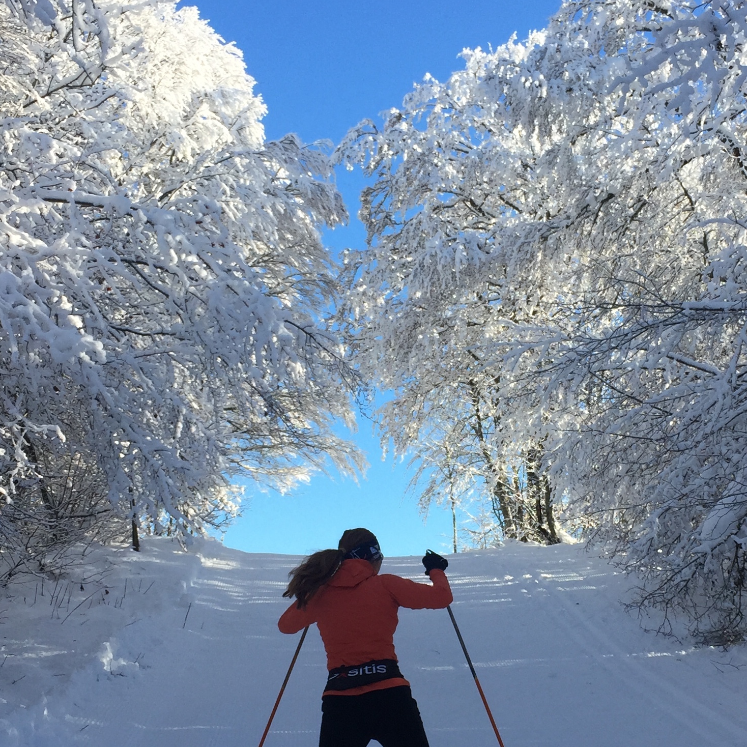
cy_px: 479
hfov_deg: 30.0
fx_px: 1392
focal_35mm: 57
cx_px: 434
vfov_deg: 29.9
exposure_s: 1/1068
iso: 32
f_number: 2.2
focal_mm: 4.15
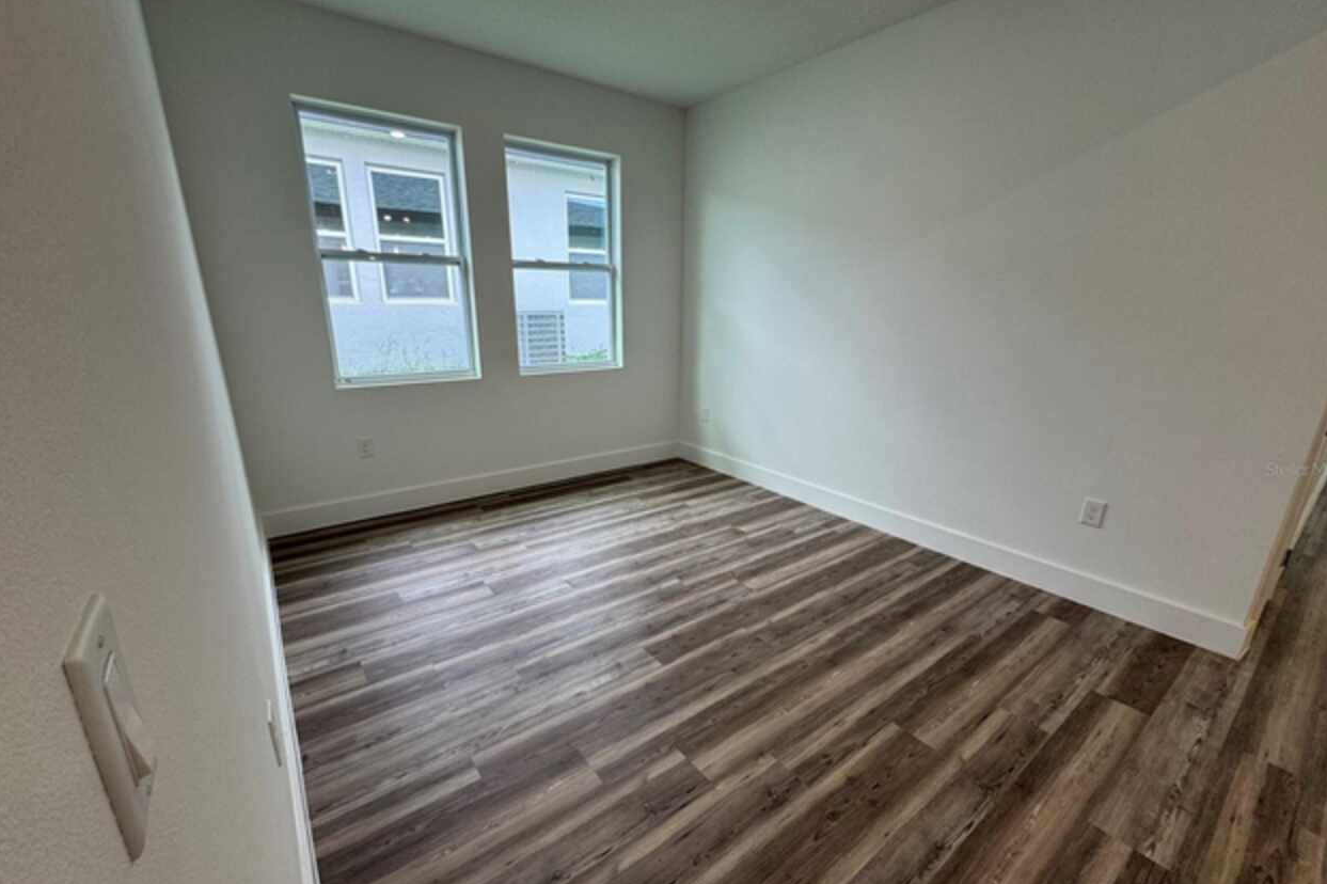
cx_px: 663
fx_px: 553
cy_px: 469
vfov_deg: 77.2
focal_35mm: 15
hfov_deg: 100.4
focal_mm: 2.22
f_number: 2.2
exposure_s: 1/120
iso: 80
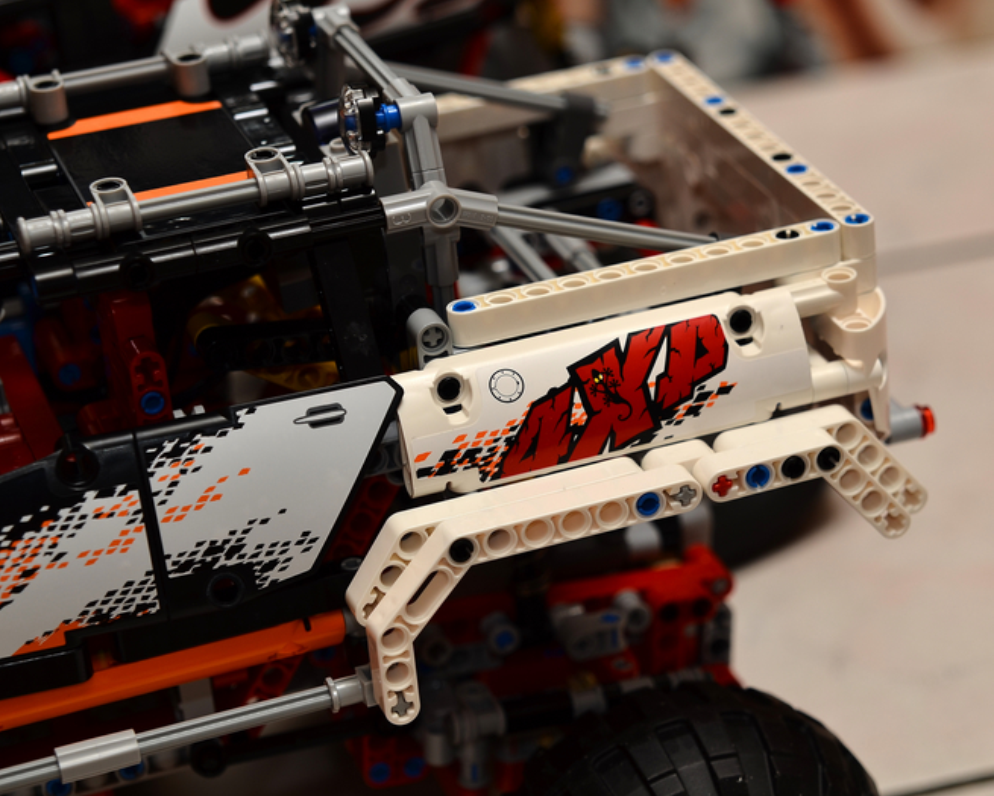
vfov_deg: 12.9
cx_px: 575
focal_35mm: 120
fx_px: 3530
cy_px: 399
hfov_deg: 16.0
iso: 100
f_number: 4.5
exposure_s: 1/200
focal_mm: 70
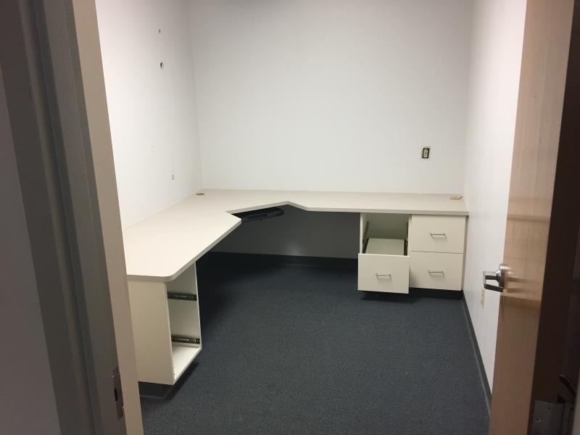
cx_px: 290
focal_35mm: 29
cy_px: 218
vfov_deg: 48.2
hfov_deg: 61.7
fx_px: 486
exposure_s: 1/30
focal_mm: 4.15
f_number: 2.2
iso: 50
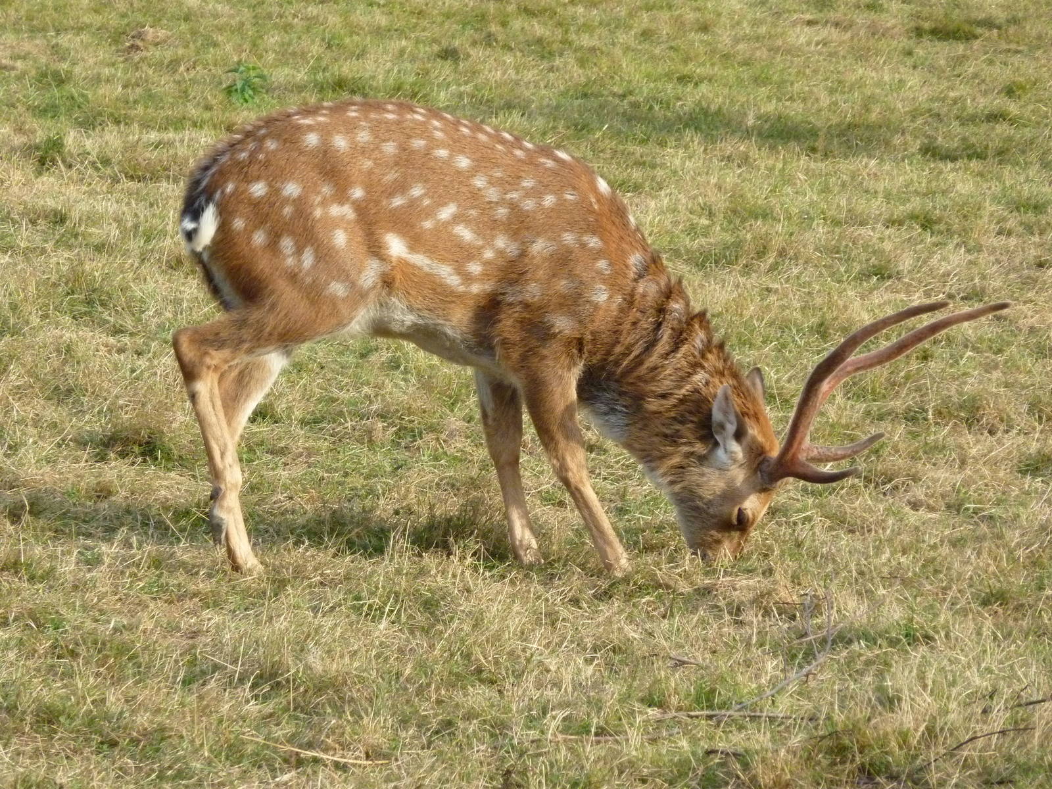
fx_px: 5531
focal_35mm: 182
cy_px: 394
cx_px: 526
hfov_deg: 10.9
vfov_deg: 8.2
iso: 500
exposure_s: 1/500
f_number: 4.5
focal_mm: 29.9
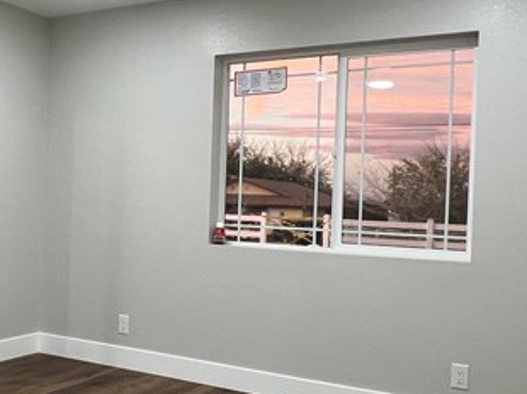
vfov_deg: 33.5
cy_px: 212
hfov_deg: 42.4
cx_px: 126
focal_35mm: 43
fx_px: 654
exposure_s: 1/60
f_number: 1.8
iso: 125
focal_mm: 1.57
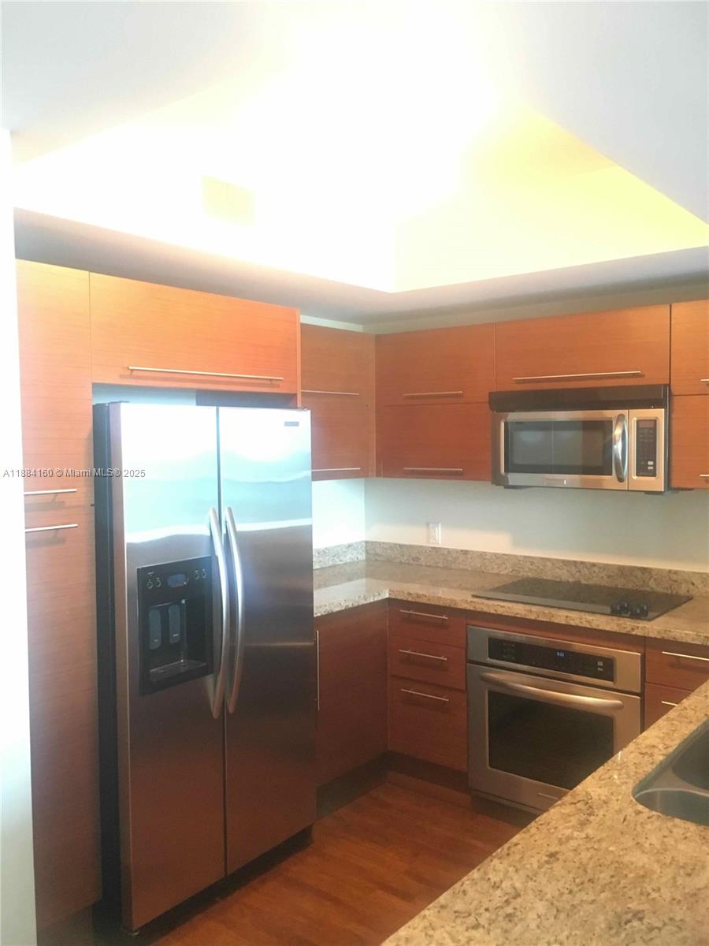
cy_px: 473
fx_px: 792
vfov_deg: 61.7
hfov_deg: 48.2
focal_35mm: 29
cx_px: 354
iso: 250
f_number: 2.2
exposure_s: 1/15
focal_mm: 4.15
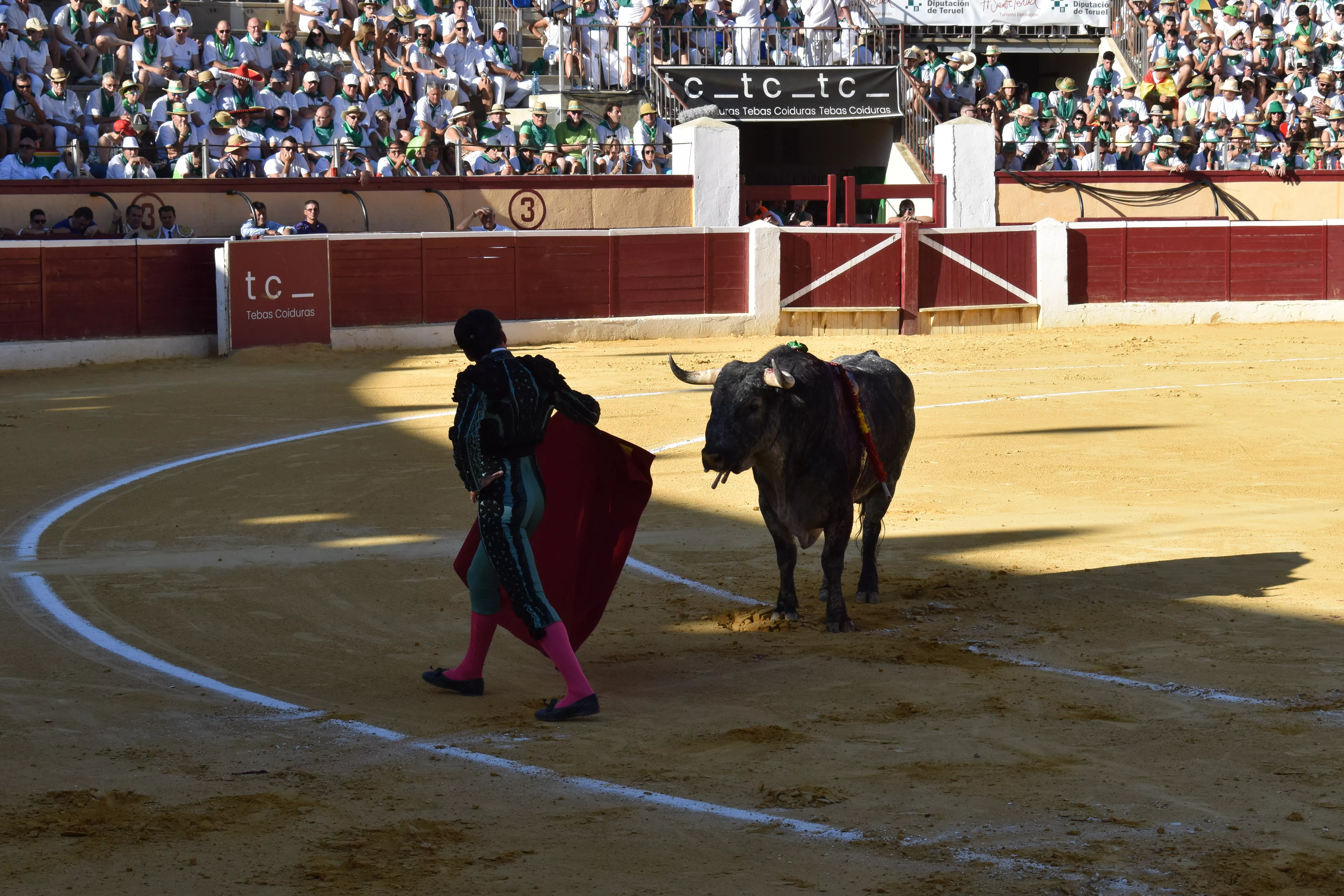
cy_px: 440
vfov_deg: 14.9
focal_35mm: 92
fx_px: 3418
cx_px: 718
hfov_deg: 22.2
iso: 400
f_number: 11
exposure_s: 1/500
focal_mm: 55
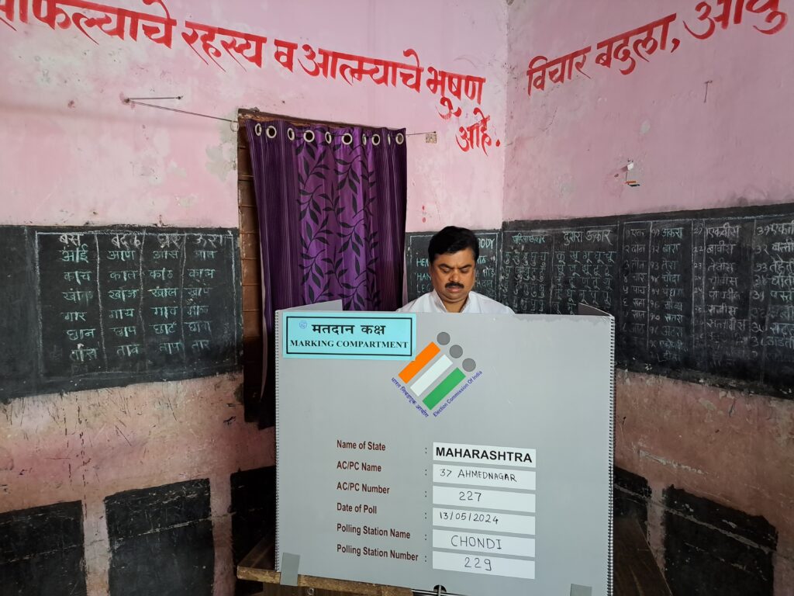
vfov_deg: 56.8
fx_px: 550
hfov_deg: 71.6
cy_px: 298
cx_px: 397
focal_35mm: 24
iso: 500
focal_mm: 5.23
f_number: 1.8
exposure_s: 1/20
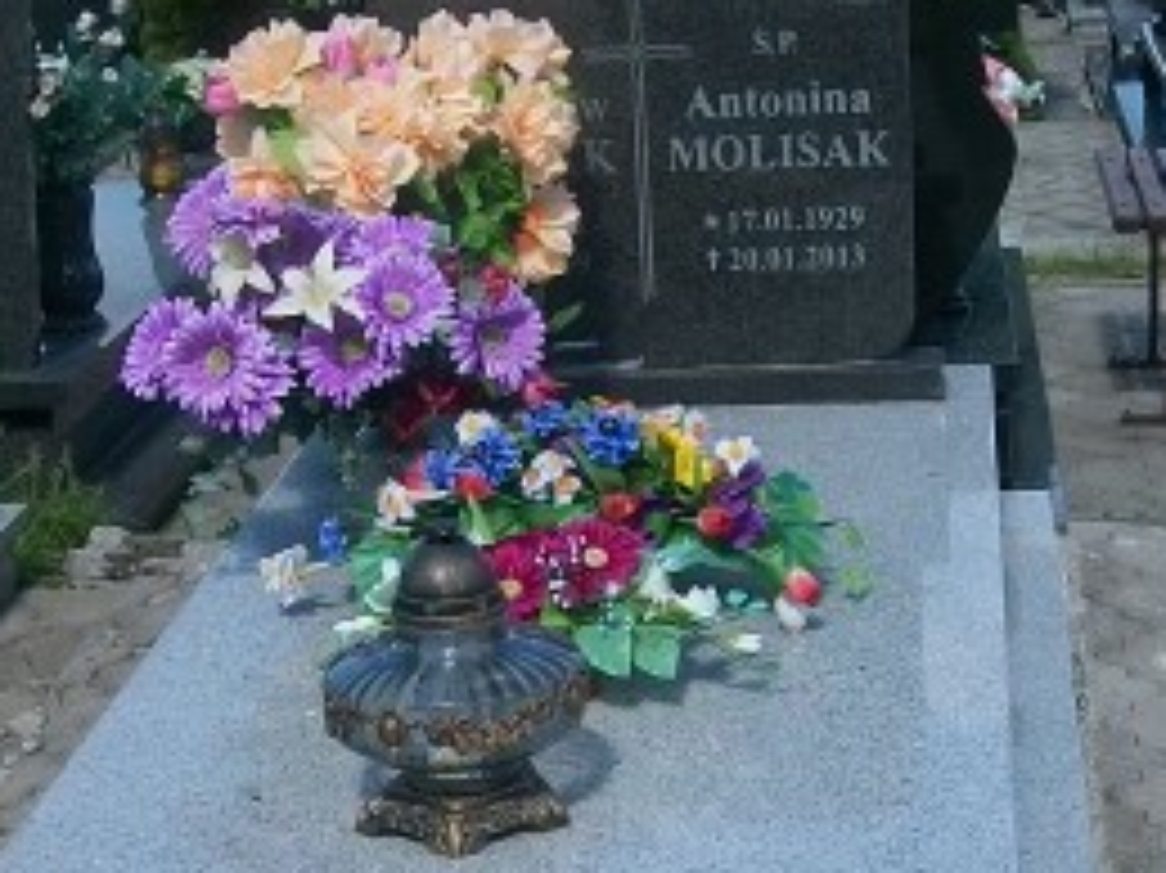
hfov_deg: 22.0
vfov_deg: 16.5
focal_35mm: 89
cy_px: 630
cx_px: 495
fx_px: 2996
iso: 80
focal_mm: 6
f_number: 4.8
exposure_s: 1/320
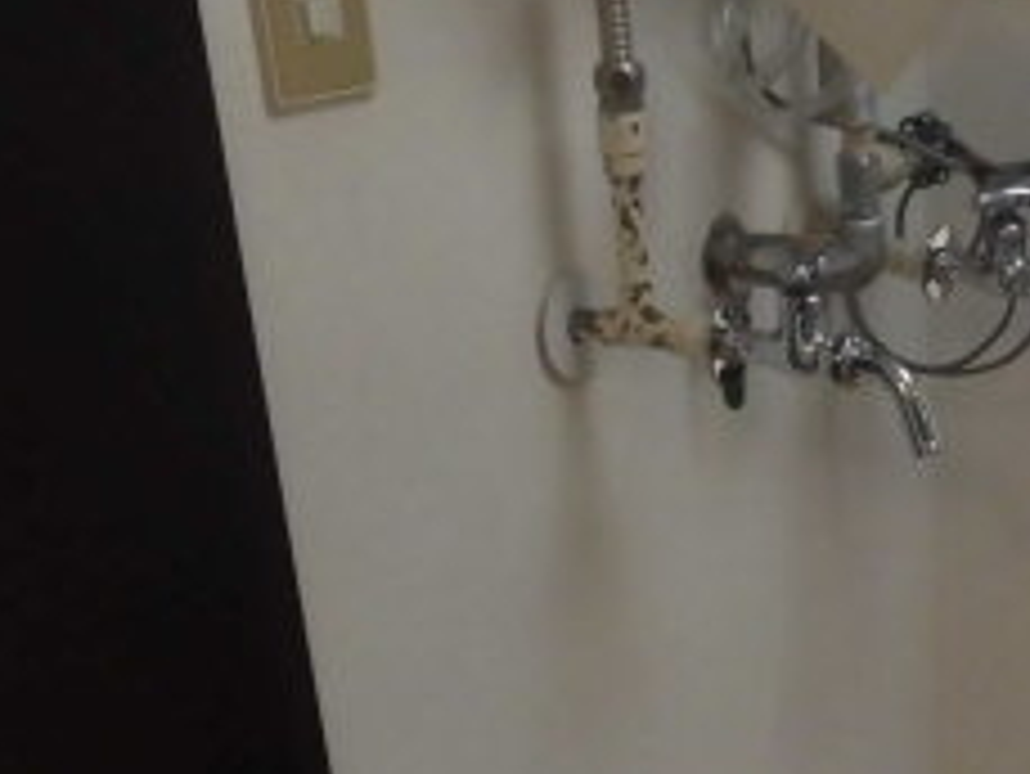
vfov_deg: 20.3
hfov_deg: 28.4
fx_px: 1995
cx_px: 819
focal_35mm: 67
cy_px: 981
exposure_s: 1/40
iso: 250
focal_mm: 4.3
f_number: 3.1
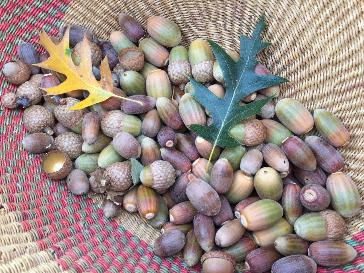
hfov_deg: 61.7
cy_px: 136
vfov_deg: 48.2
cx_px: 182
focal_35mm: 29
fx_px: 305
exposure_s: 1/120
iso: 50
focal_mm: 4.15
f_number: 2.2
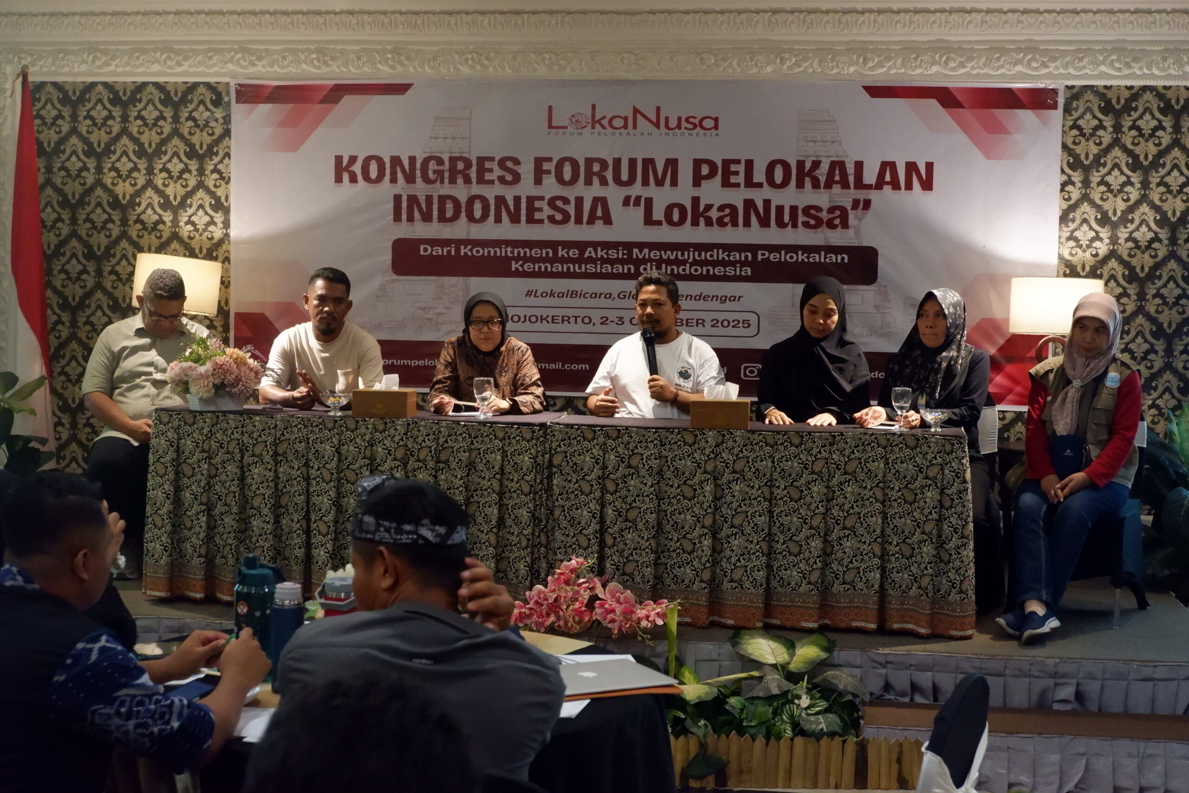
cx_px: 594
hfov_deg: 38.9
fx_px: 1684
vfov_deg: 26.5
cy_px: 396
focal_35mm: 51
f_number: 5
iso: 6400
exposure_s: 1/110
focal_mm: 34.3
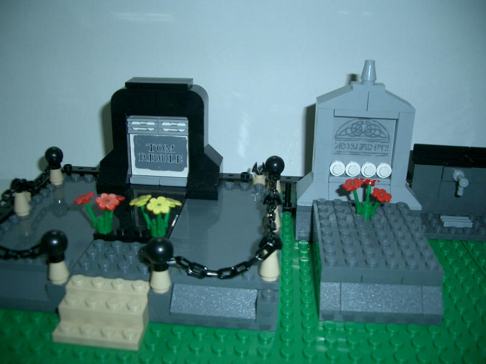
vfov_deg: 40.7
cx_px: 243
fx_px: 491
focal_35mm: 35
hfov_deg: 52.6
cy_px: 182
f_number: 2.6
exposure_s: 1/40
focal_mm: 5.8
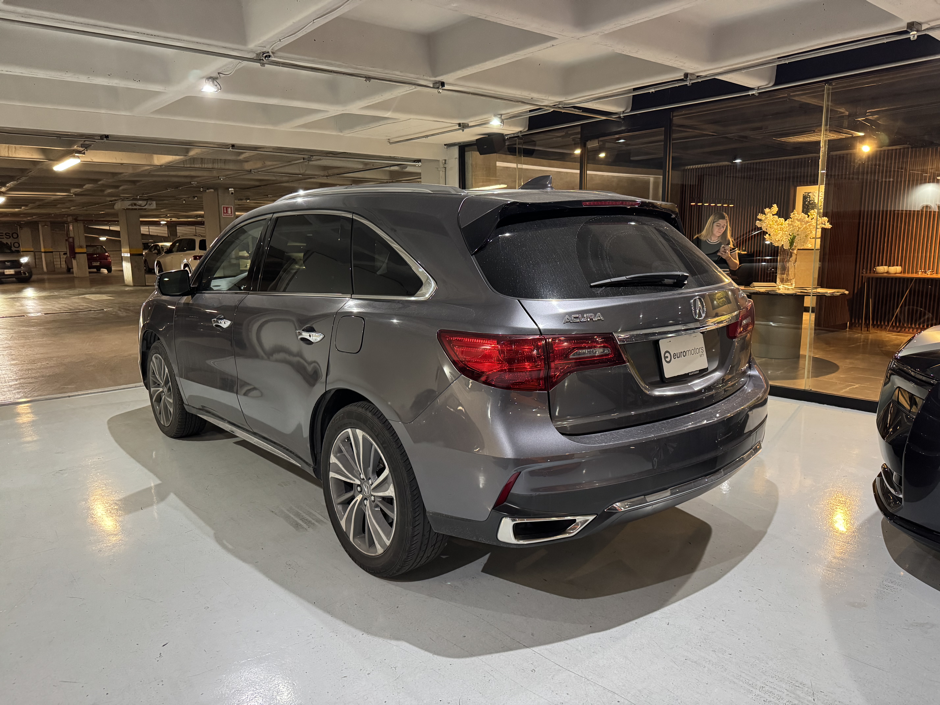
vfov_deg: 56.8
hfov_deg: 71.6
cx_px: 470
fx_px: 652
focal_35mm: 24
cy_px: 352
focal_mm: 6.76
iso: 640
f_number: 1.78
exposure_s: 1/60
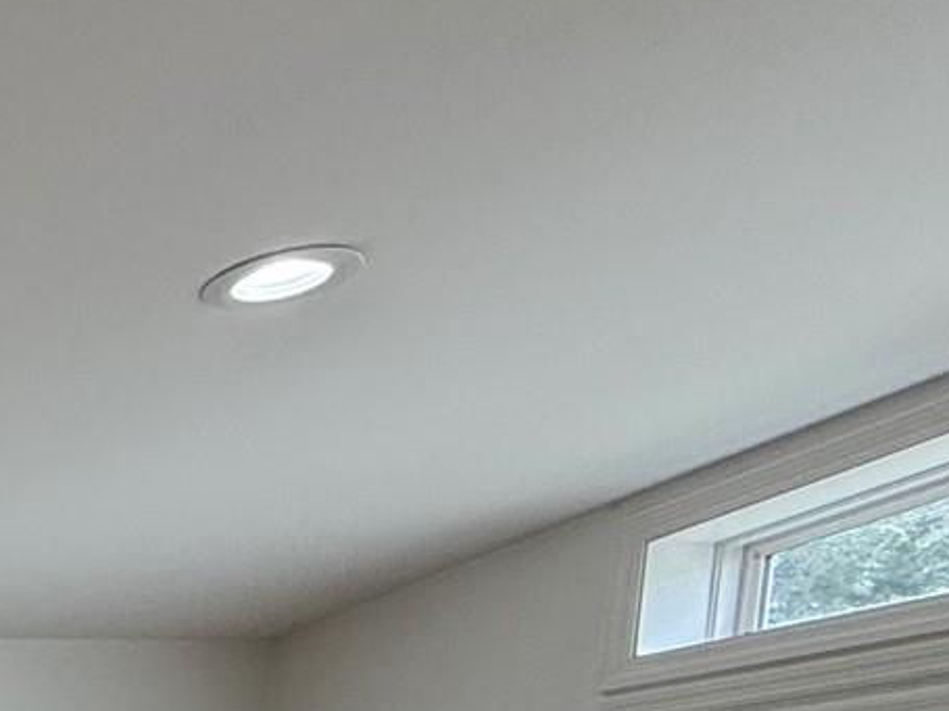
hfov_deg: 17.0
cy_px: 1136
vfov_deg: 19.5
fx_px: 1727
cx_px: -1143
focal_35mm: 63
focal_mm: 2.22
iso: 64
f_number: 2.2
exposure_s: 1/127
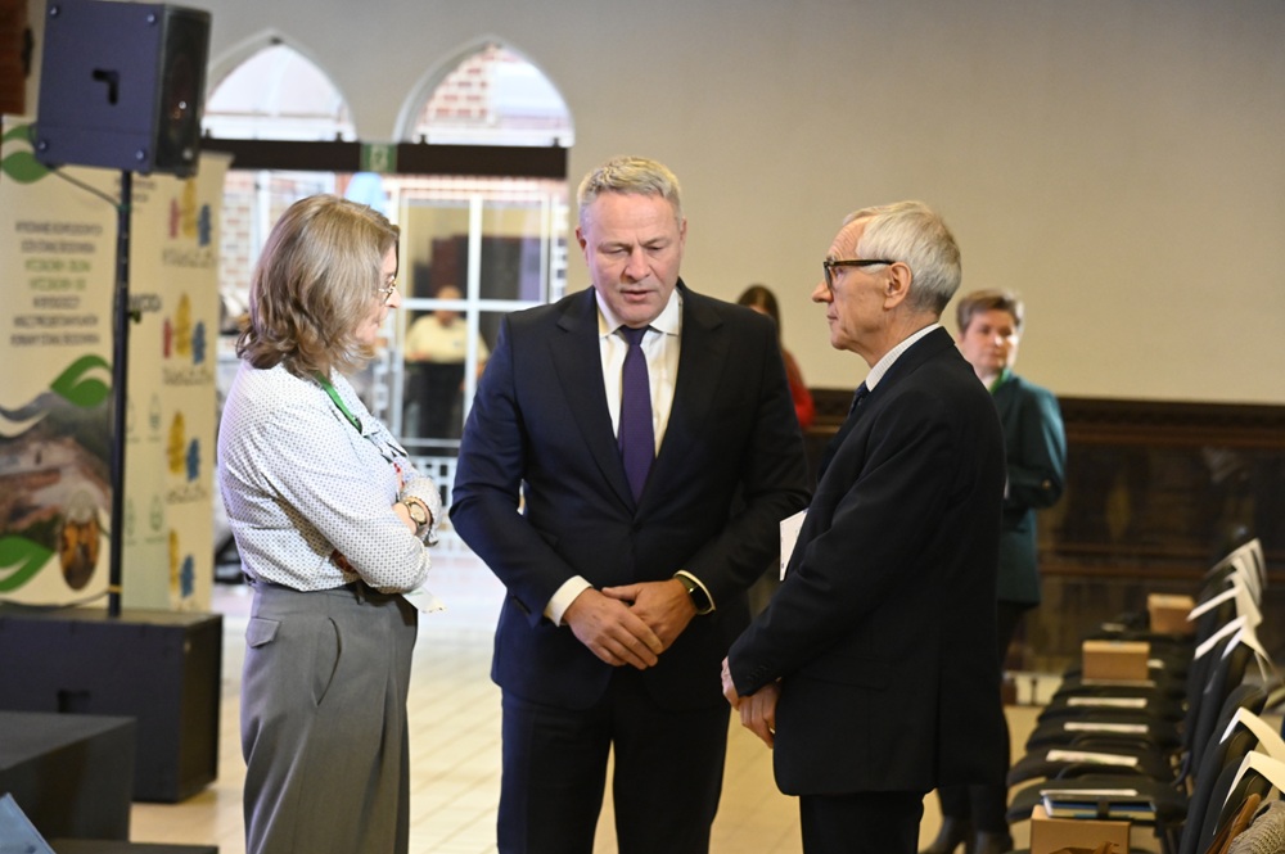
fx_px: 3745
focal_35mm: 105
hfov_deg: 19.5
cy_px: 427
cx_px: 642
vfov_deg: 13.0
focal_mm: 105
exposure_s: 1/200
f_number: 5.6
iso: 6400
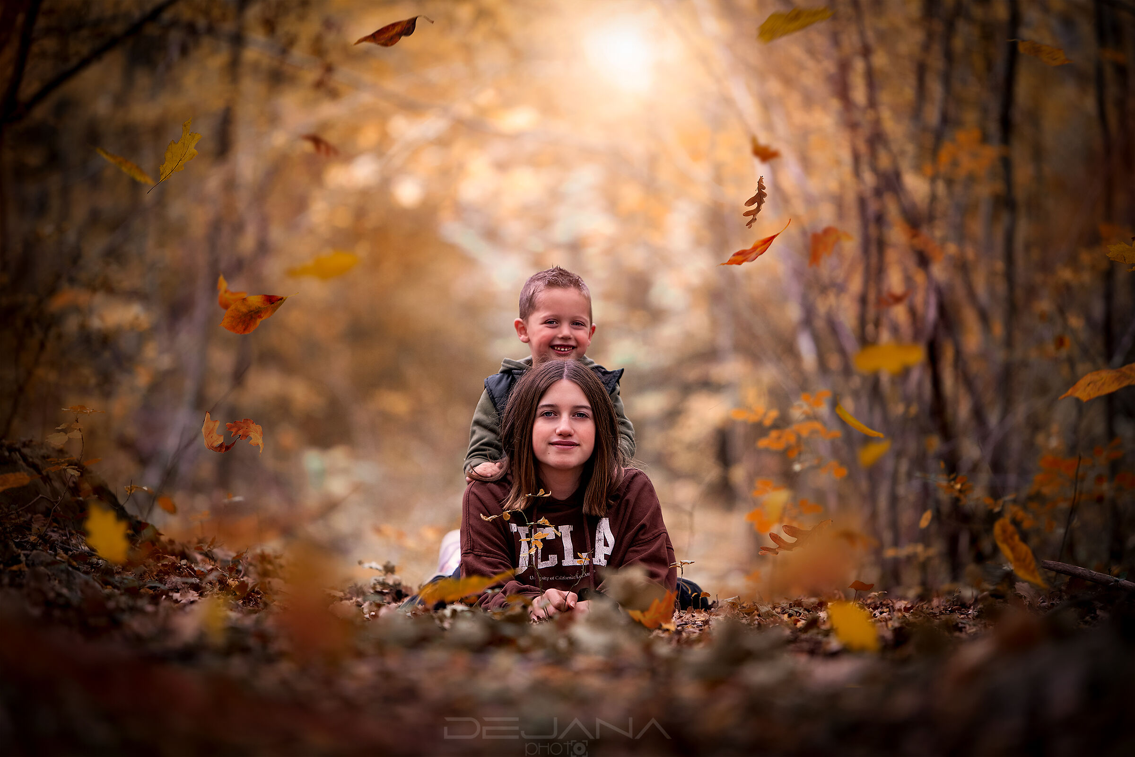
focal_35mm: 195
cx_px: 568
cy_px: 378
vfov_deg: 7.0
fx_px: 6147
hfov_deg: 10.5
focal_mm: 195
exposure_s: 1/320
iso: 400
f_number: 2.8
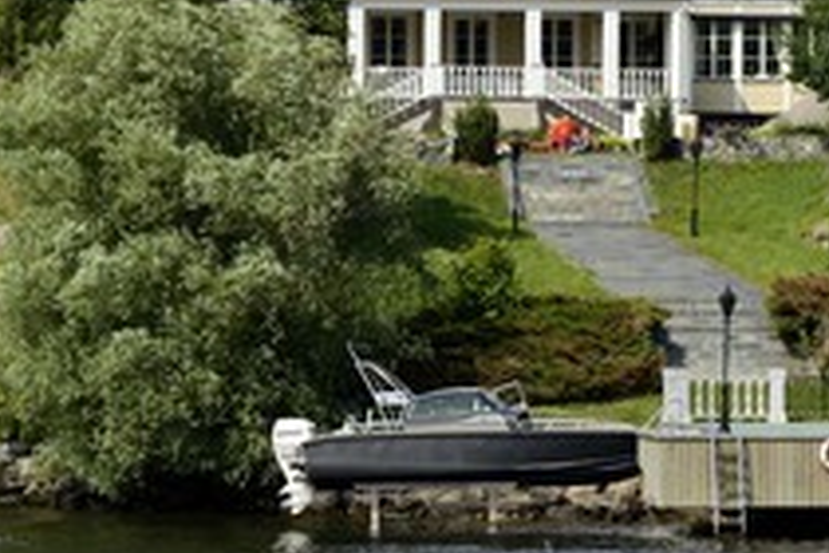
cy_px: 241
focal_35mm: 210
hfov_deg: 9.8
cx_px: 675
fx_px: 4835
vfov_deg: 6.5
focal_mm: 105
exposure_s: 1/400
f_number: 8
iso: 200
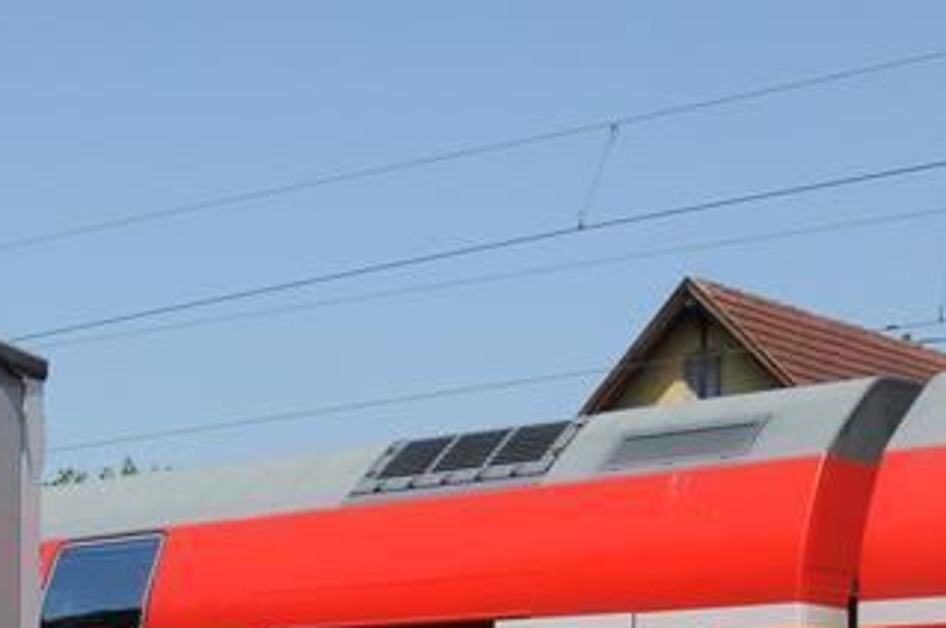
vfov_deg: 13.7
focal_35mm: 94
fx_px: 2468
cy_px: 933
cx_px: 116
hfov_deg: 21.3
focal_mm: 20
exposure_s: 1/640
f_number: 13
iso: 500
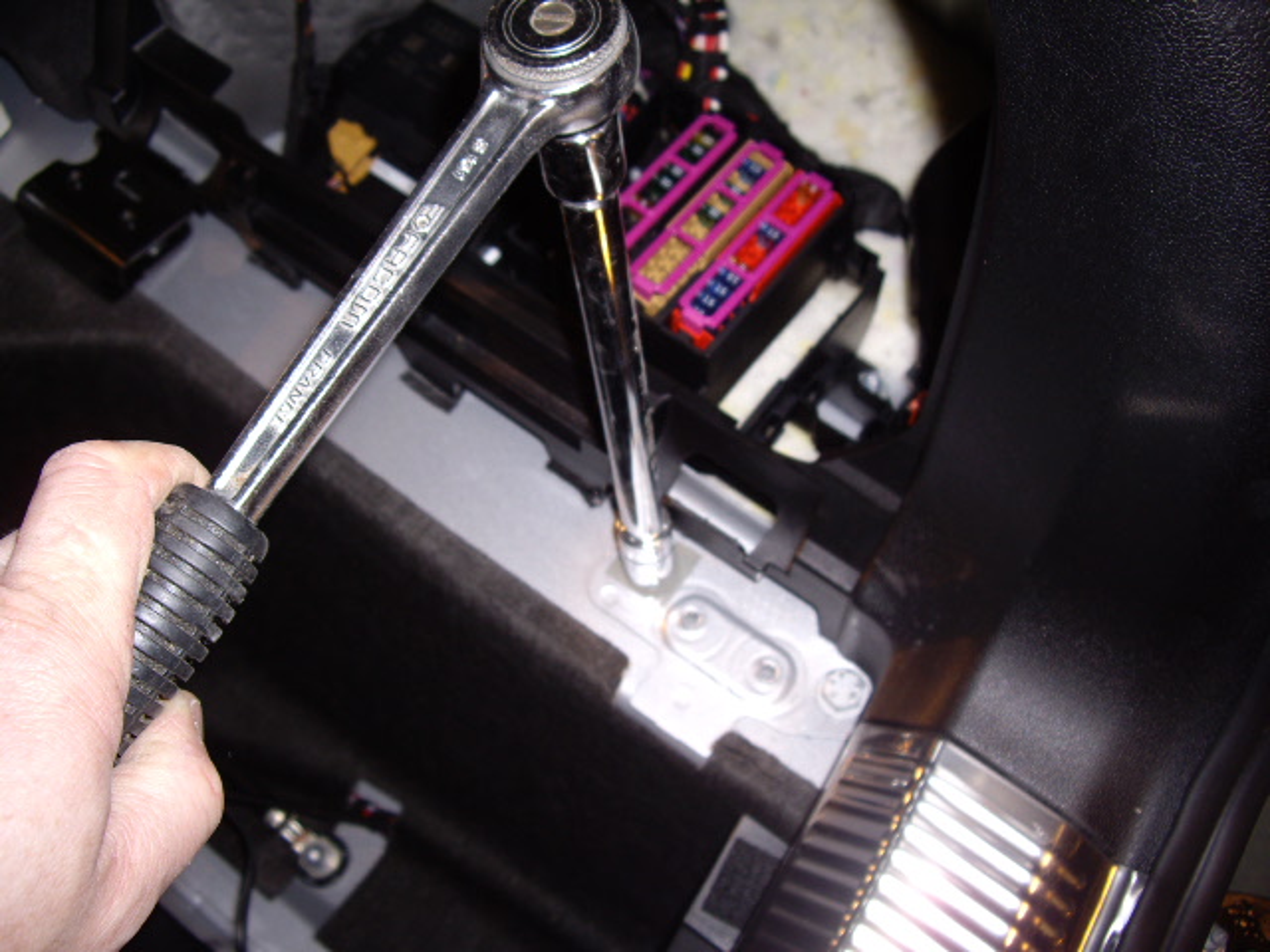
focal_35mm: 38
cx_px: 635
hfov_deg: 49.0
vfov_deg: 37.7
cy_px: 476
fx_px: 1394
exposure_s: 1/40
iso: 100
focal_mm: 7.9
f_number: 2.8
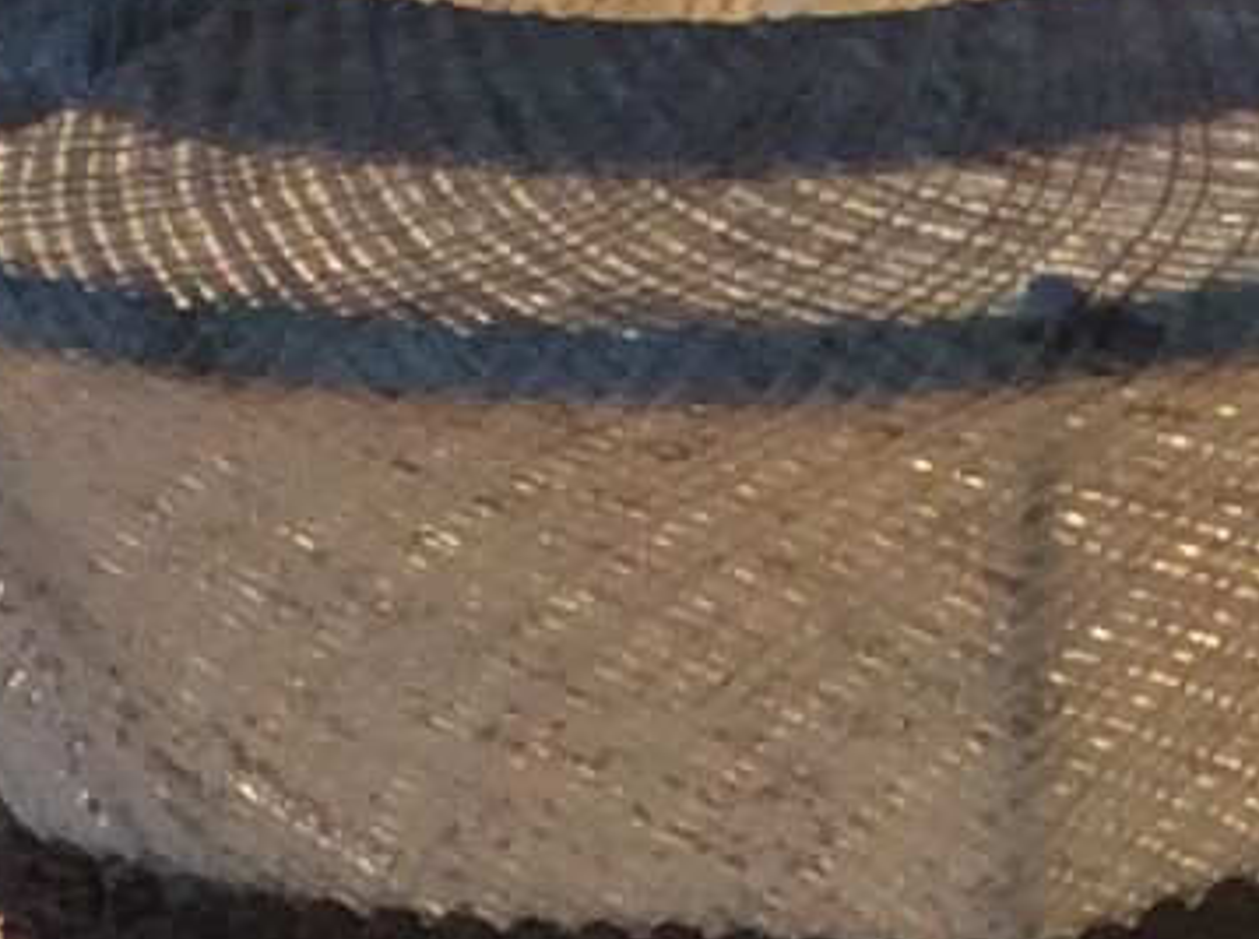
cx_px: 960
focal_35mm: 232
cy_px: 2515
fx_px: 8421
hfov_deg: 8.5
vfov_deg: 6.0
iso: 40
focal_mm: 3.3
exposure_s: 1/100
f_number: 2.4
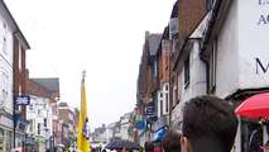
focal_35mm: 68
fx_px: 485
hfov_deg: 30.4
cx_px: 66
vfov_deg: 17.4
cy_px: 146
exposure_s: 1/250
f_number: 2.8
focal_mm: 6.3
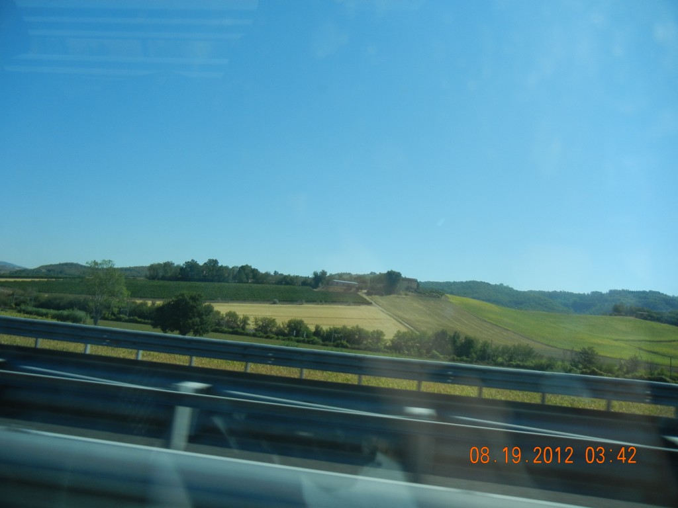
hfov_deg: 60.0
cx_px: 339
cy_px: 254
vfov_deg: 46.8
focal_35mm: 30
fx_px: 588
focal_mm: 5.4
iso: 160
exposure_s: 1/392
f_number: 7
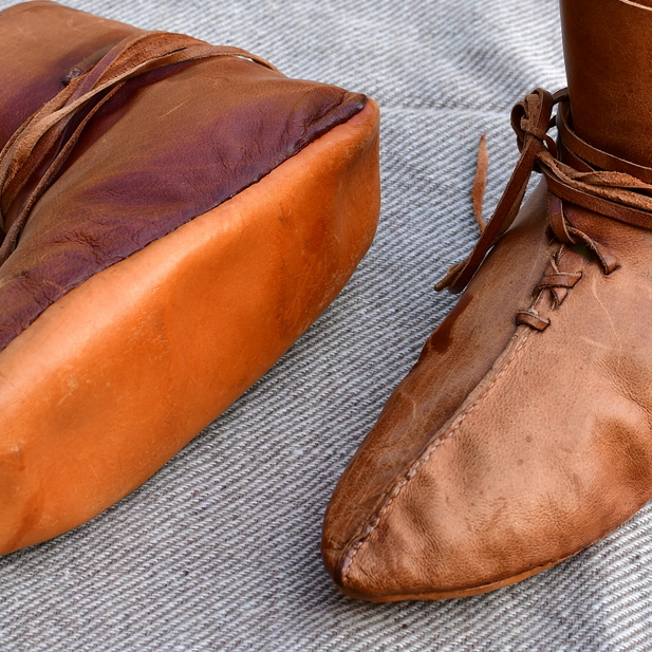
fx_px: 1850
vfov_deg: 20.0
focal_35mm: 87
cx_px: 334
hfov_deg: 20.0
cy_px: 252
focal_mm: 35
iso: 125
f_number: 6.3
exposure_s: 1/125
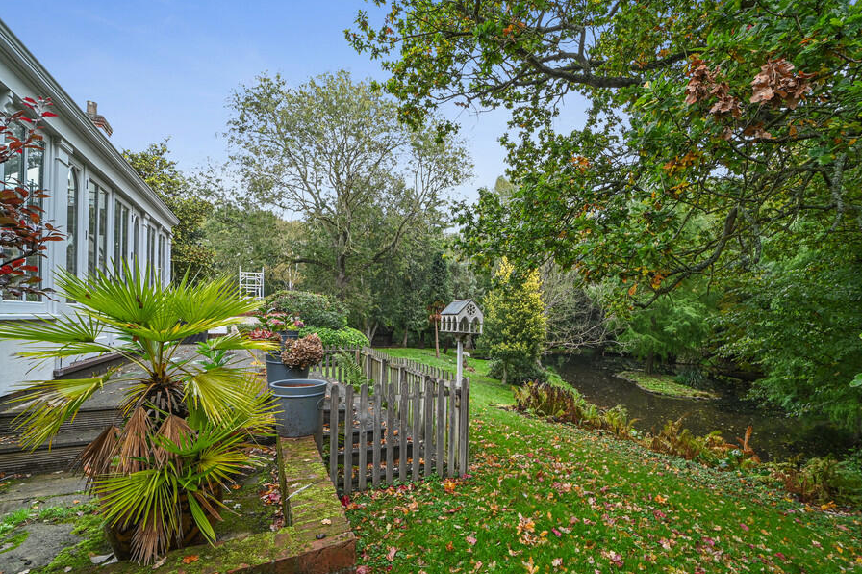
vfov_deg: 73.5
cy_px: 314
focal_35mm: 16
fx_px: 383
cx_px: 453
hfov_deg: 96.7
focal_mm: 14
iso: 500
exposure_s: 1/50
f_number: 8
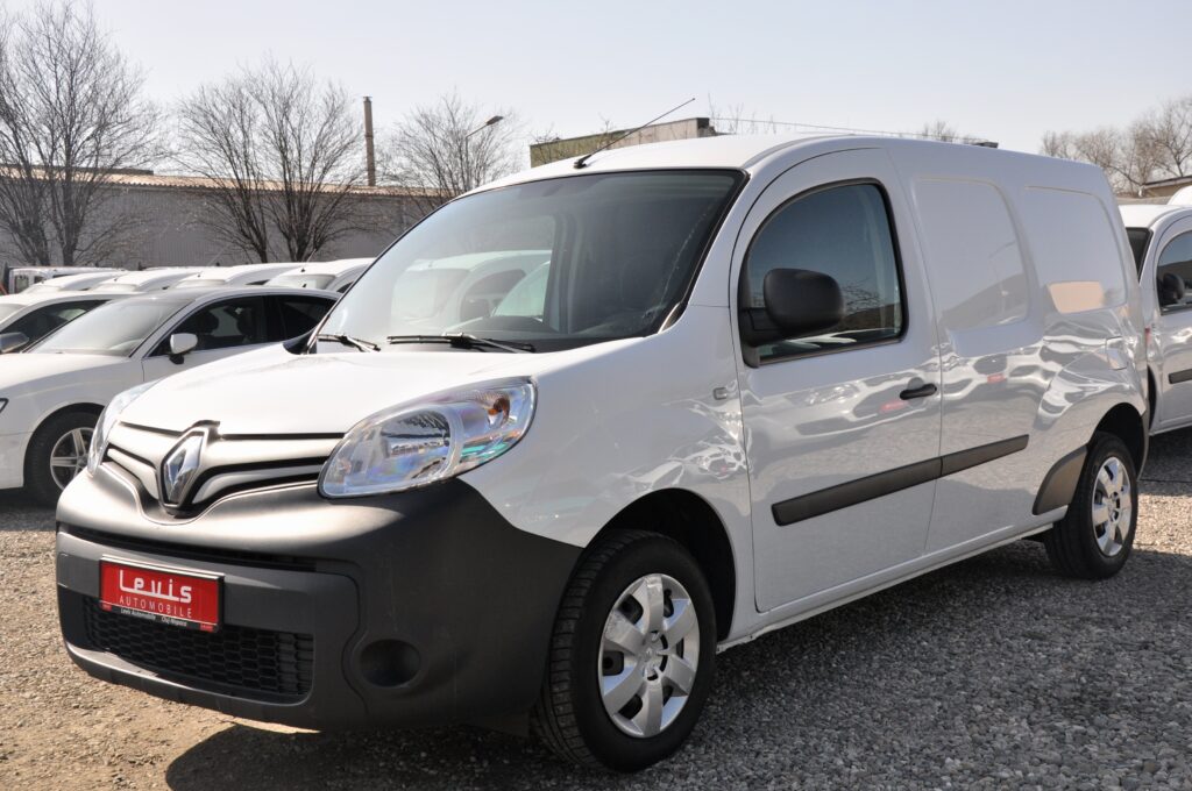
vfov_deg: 31.8
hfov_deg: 46.5
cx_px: 596
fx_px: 1389
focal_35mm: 42
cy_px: 396
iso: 500
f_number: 10
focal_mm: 28
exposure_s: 1/400
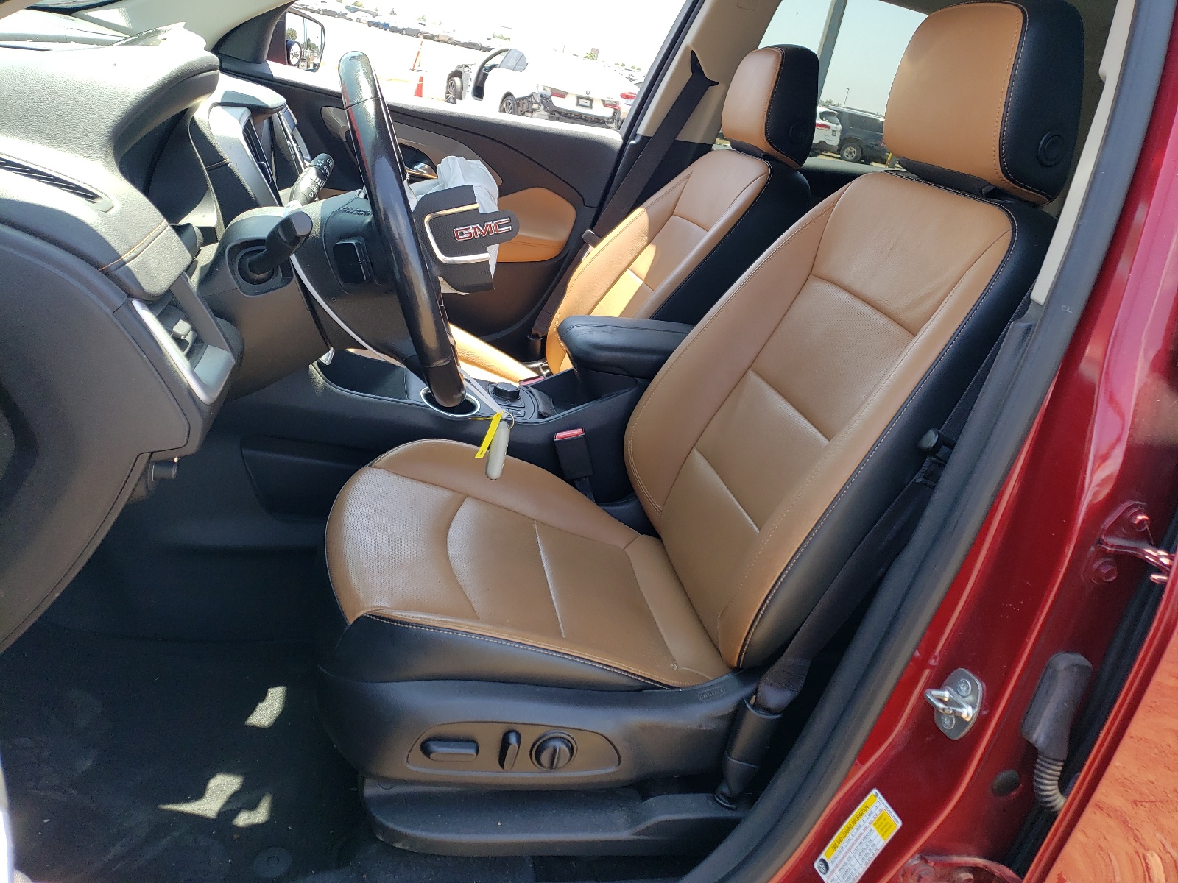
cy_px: 442
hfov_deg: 67.3
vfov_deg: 53.1
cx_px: 589
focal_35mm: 26
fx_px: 885
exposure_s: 1/435
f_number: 1.5
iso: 50
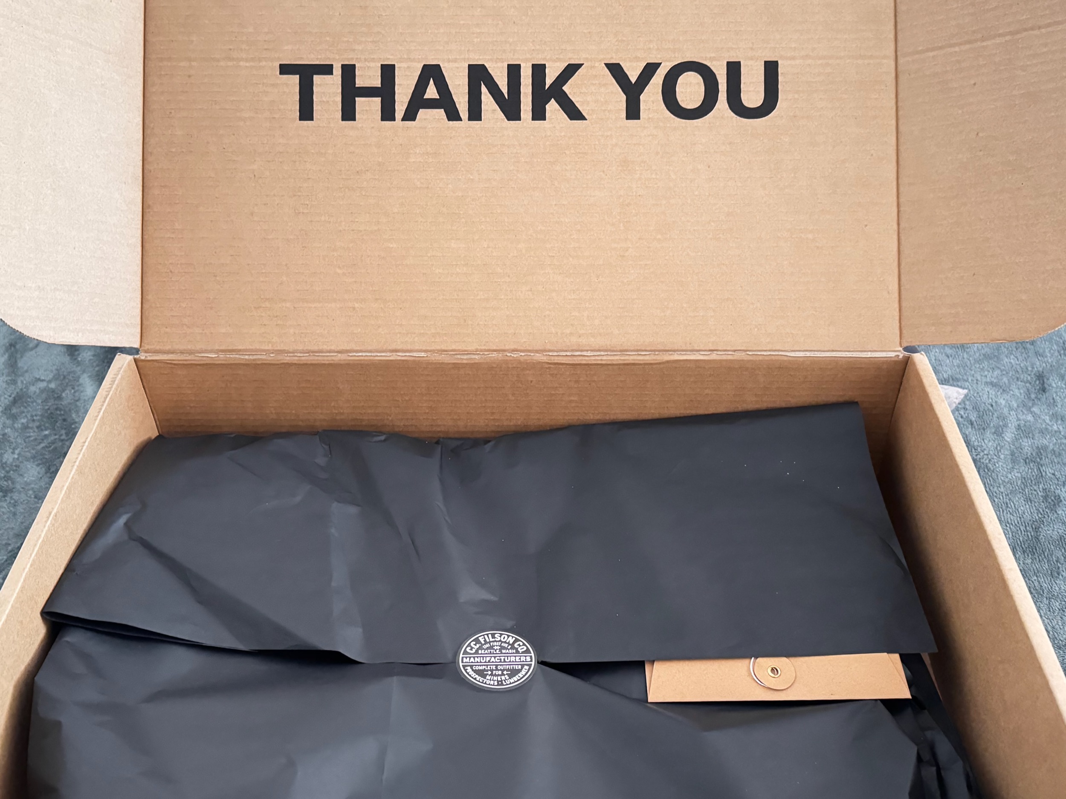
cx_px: 533
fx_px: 739
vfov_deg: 56.8
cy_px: 400
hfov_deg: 71.6
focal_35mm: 24
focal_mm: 6.76
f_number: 1.78
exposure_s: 1/30
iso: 1250
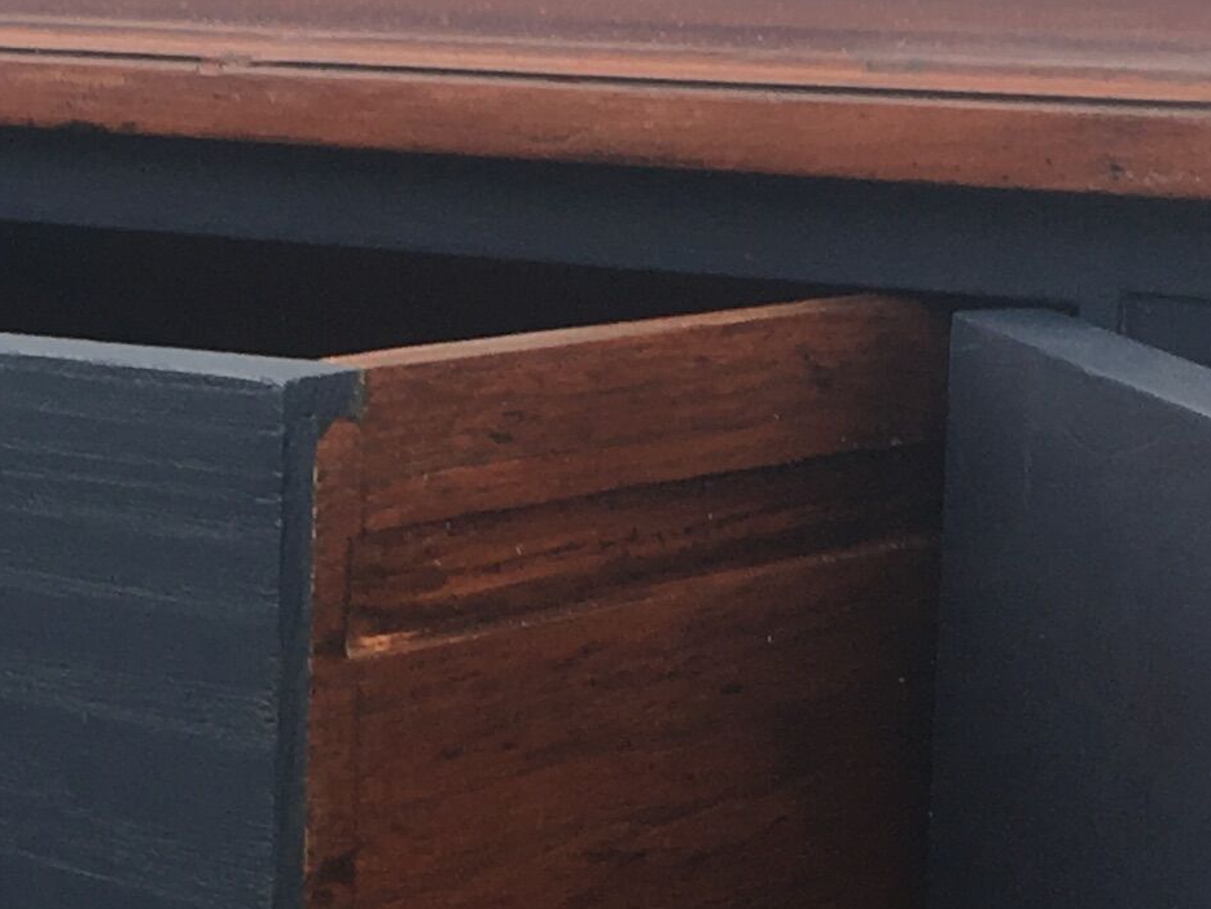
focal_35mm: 125
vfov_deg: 11.9
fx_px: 4375
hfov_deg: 15.6
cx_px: 91
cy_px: 566
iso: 25
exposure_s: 1/154
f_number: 2.2
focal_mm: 4.15
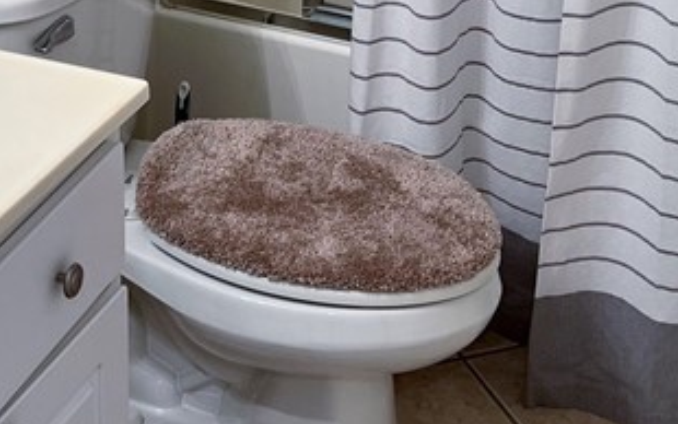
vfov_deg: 13.6
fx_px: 1682
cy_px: -198
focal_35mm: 91
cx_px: 206
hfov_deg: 22.7
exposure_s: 1/60
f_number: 1.5
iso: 80
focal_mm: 5.7
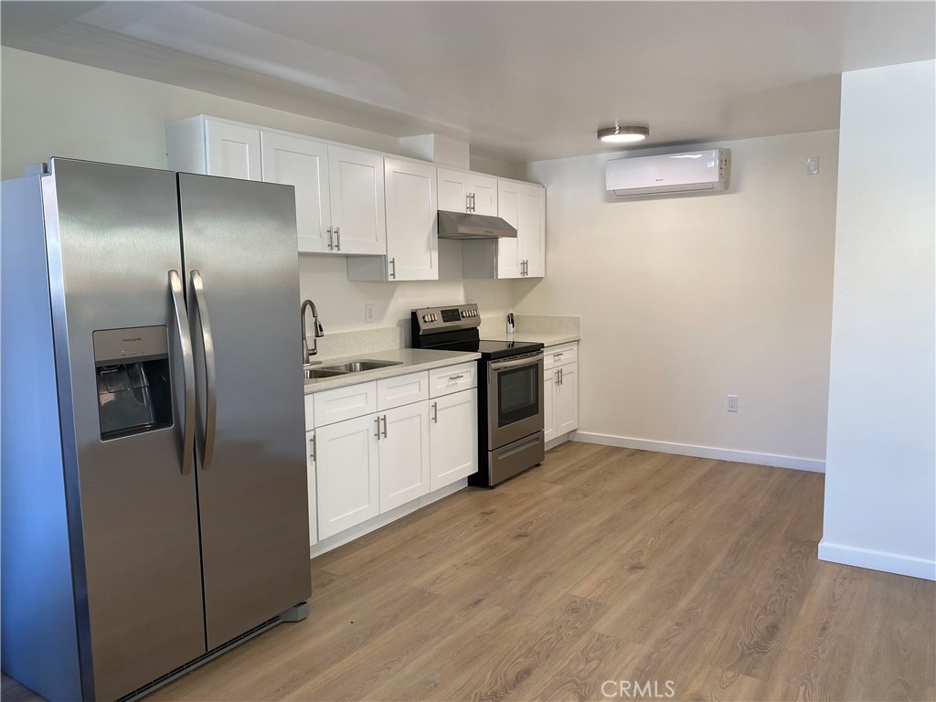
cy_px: 351
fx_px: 703
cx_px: 468
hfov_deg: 67.3
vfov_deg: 53.1
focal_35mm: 26
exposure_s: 1/60
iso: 64
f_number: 1.8
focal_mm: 4.25
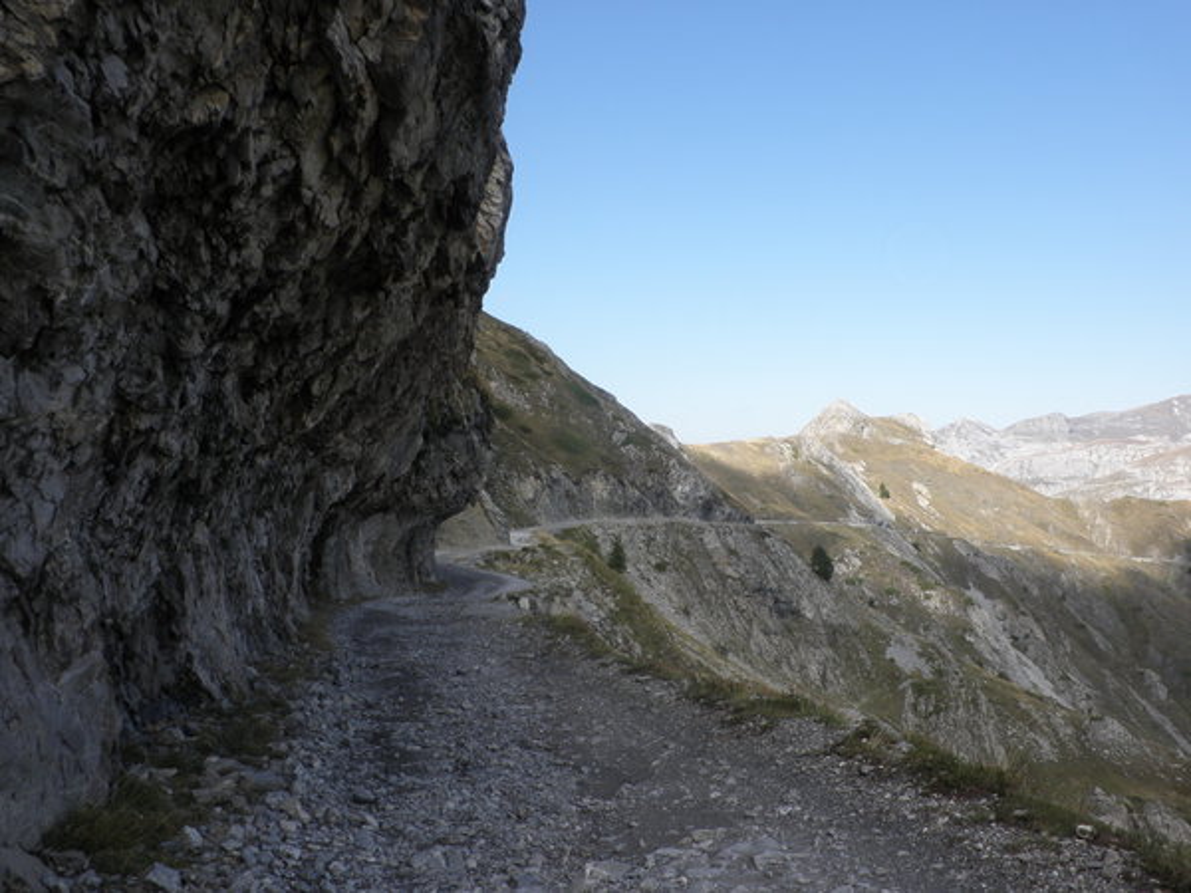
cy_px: 446
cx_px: 596
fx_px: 1239
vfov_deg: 39.7
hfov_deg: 51.4
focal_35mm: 36
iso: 64
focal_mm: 6.3
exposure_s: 1/160
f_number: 5.6
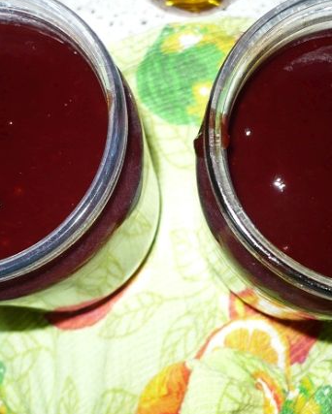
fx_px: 589
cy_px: 212
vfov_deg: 38.8
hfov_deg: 31.5
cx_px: 165
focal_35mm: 48
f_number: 2.8
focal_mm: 5.8
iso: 100
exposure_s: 1/30
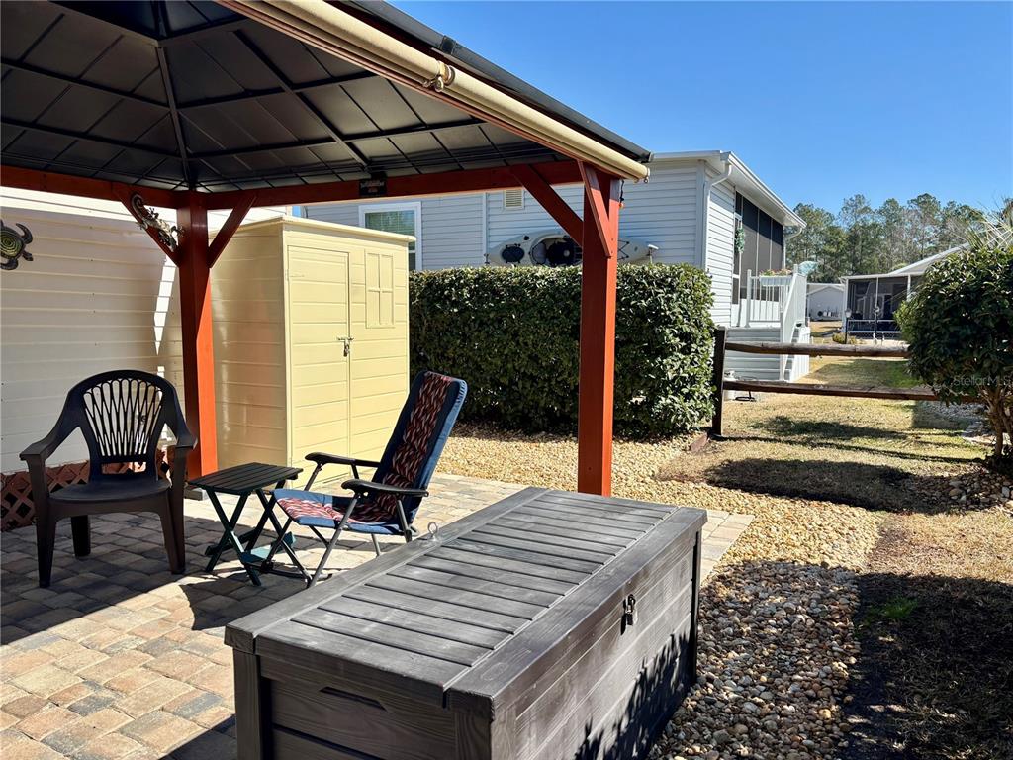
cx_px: 506
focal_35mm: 26
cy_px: 380
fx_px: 761
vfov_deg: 53.1
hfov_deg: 67.3
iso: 50
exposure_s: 1/2857
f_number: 1.6
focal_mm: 5.96
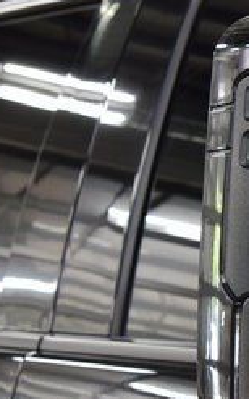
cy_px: 303
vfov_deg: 16.4
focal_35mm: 127
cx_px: 496
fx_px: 1381
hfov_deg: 9.6
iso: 800
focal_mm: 32
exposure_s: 1/15
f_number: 6.3
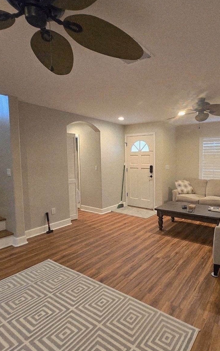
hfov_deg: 60.3
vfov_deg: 88.0
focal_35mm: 19
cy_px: 175
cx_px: 152
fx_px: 182
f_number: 2.2
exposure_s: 1/60.2
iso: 400
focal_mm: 1.7
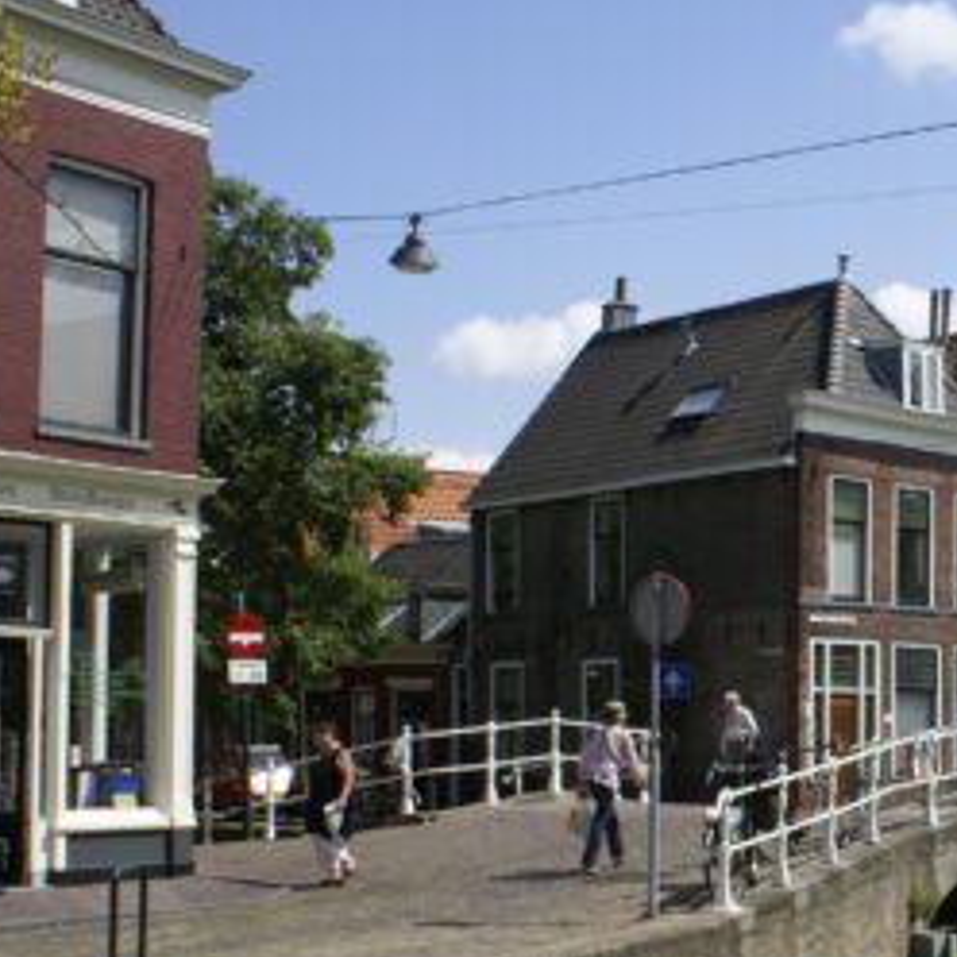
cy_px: 679
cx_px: 972
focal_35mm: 68
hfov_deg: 24.2
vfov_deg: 25.2
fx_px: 2127
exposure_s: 1/160
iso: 100
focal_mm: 22
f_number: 10
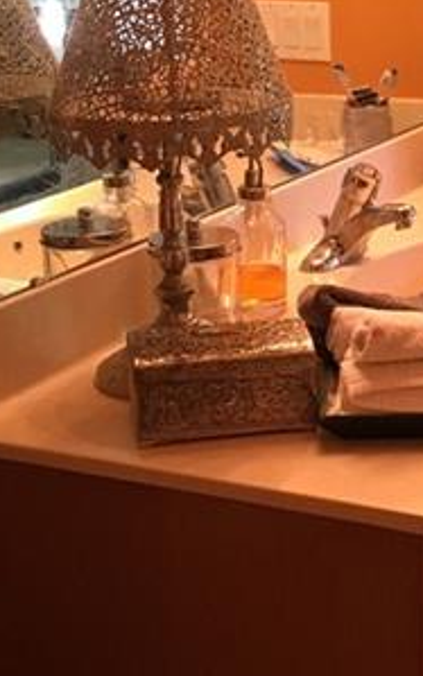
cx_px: 452
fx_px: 1456
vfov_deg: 25.9
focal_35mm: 79
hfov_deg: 16.1
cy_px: 206
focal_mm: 4.15
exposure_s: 1/30
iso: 125
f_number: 2.2
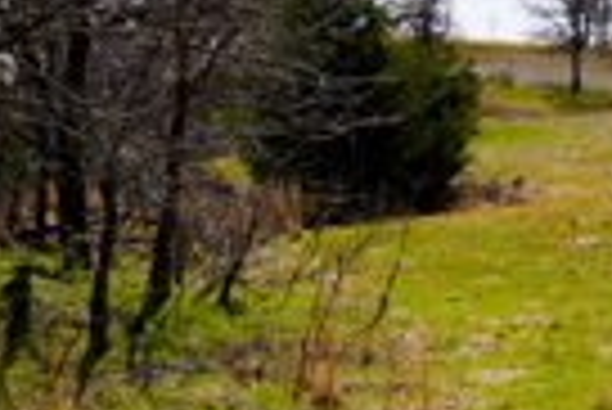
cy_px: 306
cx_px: 774
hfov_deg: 17.7
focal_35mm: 109
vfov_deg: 12.6
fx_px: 1855
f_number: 10
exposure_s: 1/200
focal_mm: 22
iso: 100
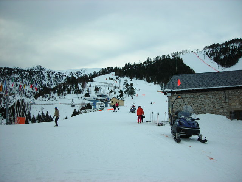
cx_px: 121
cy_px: 91
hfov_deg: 49.0
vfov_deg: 37.7
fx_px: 266
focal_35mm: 38
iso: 50
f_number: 6.4
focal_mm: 6.3
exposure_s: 1/240
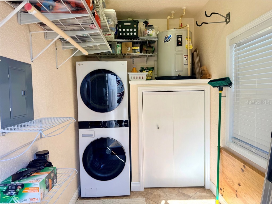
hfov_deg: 71.6
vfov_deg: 56.8
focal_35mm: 24
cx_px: 136
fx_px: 189
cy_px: 102
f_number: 1.78
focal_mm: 6.76
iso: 80
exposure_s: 1/430
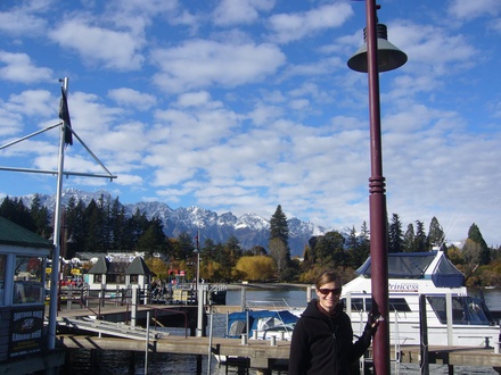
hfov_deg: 52.6
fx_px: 507
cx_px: 250
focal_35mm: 35
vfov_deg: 40.7
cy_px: 188
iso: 80
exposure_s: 1/320
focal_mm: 5.8
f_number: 5.6
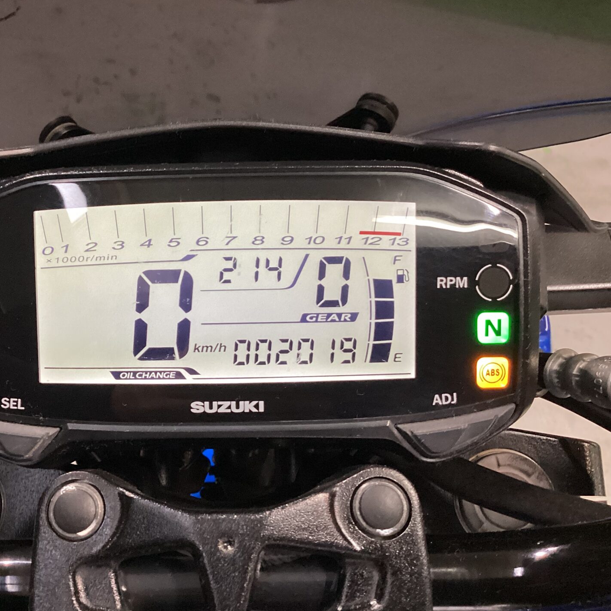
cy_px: 306
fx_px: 739
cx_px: 199
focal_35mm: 37
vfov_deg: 44.9
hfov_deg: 44.2
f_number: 2.4
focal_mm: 3.3
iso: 200
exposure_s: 1/60
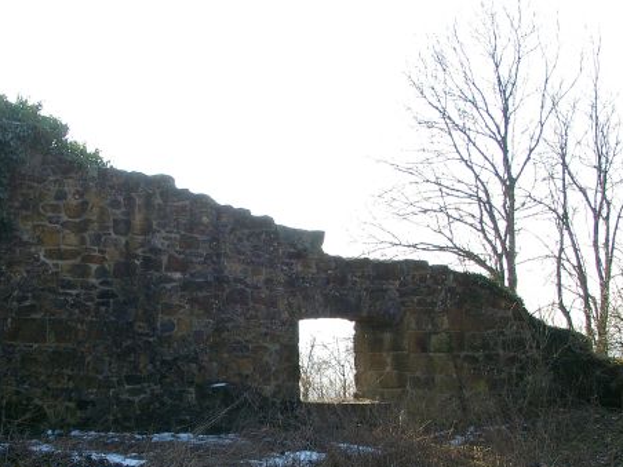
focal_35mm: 62
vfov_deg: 23.6
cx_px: 240
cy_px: 303
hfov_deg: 31.1
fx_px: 1116
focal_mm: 7.39
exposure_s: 1/320
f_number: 4
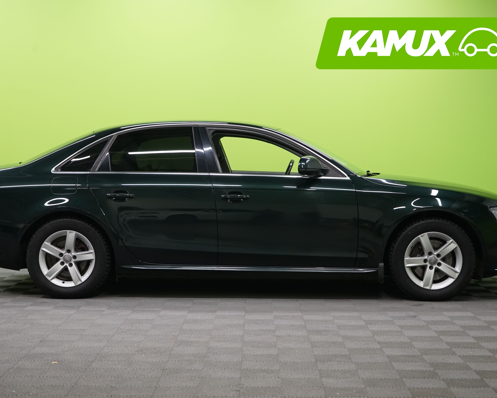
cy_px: 199
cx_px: 240
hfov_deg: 28.7
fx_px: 971
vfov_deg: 23.1
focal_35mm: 66
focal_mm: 58
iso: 1250
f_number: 5.6
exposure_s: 1/60
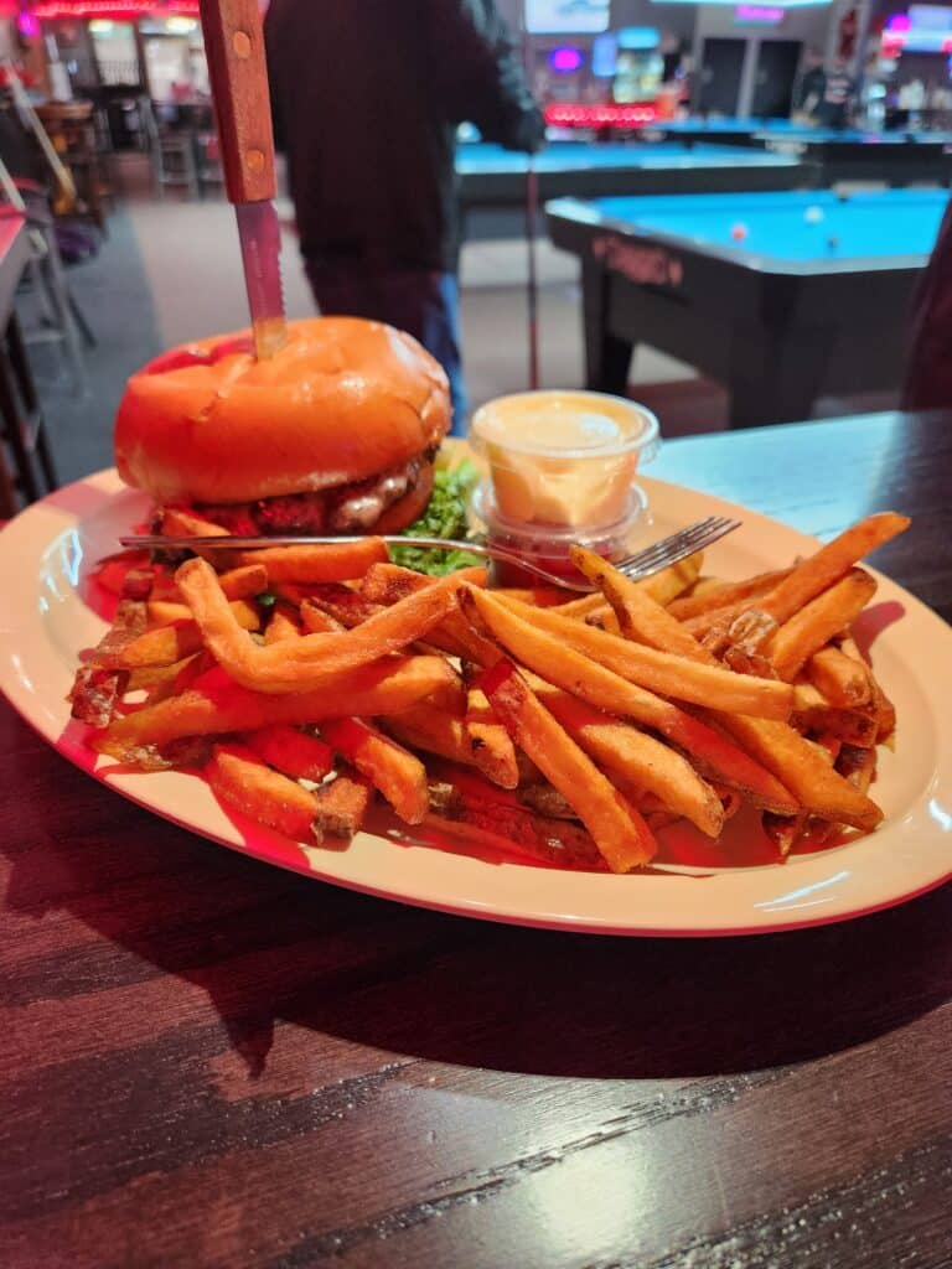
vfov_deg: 73.9
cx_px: 476
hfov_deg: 58.9
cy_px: 634
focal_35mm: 23
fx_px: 843
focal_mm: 5.4
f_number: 1.8
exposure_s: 1/120
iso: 640
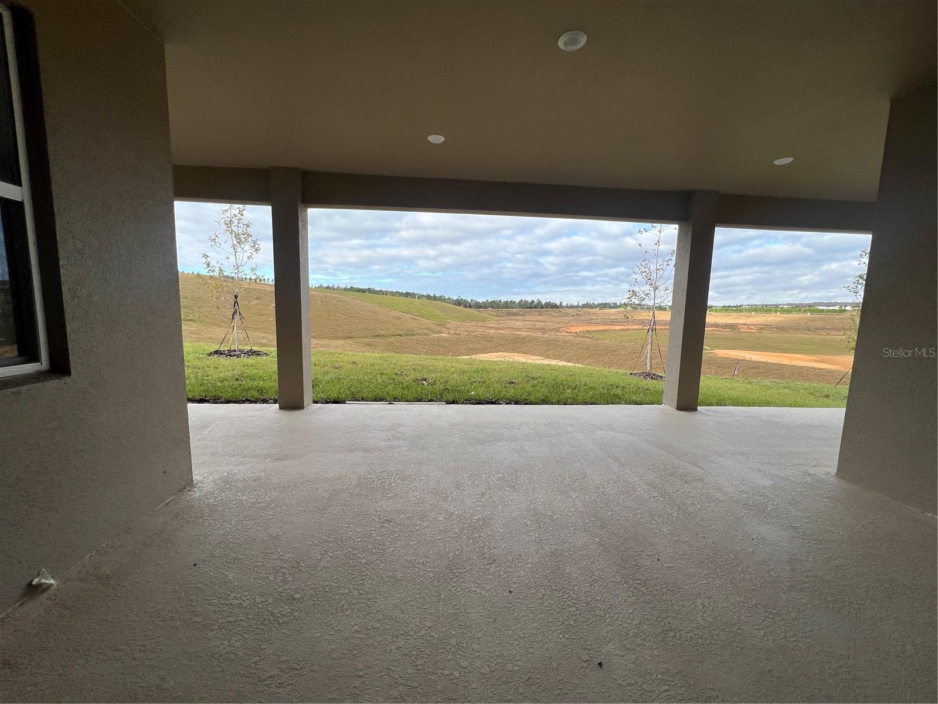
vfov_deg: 89.9
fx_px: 352
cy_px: 352
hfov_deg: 106.2
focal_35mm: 13
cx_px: 469
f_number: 1.8
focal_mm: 1.57
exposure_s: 1/742
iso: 32
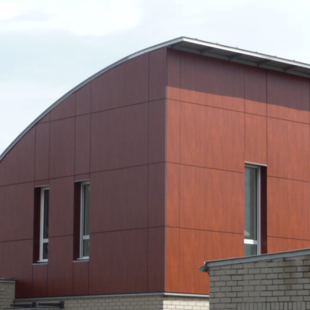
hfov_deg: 13.1
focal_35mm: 133
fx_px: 1348
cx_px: 141
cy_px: 154
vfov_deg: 13.1
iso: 100
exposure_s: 1/400
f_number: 4.5
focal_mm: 11.3
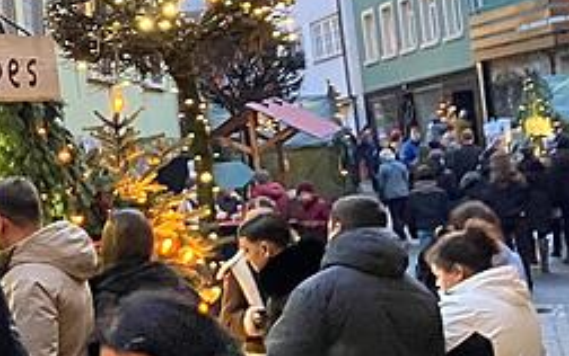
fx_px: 1521
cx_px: -21
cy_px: 57
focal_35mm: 98
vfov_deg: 13.3
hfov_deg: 20.4
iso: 500
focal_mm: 3.99
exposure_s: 1/25
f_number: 1.8
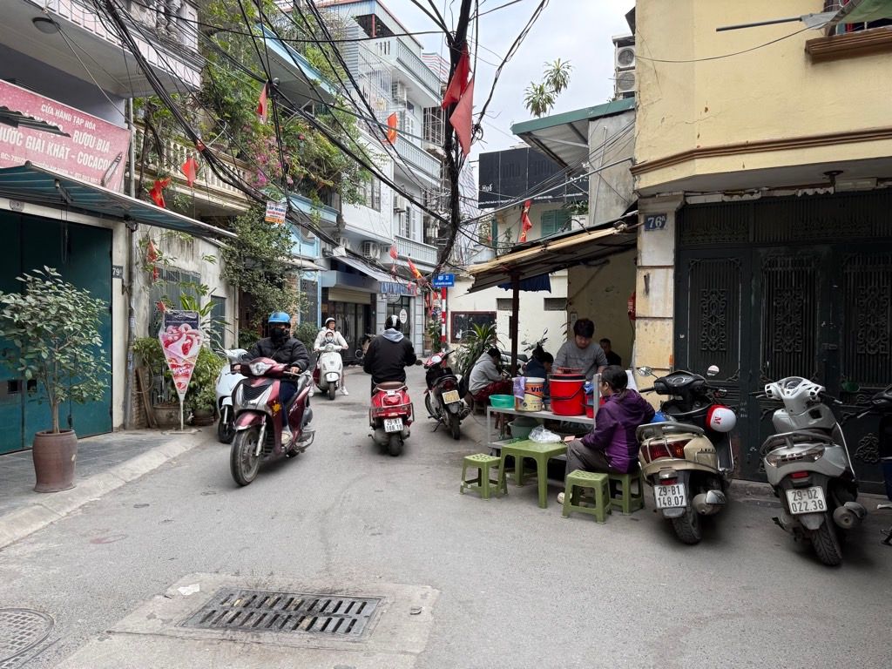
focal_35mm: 24
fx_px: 618
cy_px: 334
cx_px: 446
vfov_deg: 56.8
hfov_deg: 71.6
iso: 64
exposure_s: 1/183
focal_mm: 6.76
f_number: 1.78
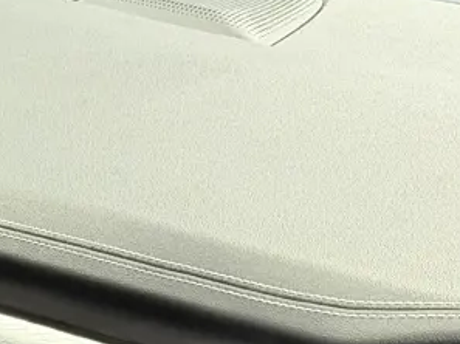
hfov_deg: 8.2
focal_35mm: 233
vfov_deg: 6.2
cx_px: -384
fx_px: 3093
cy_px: 679
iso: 500
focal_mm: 6.76
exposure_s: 1/33
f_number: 1.78
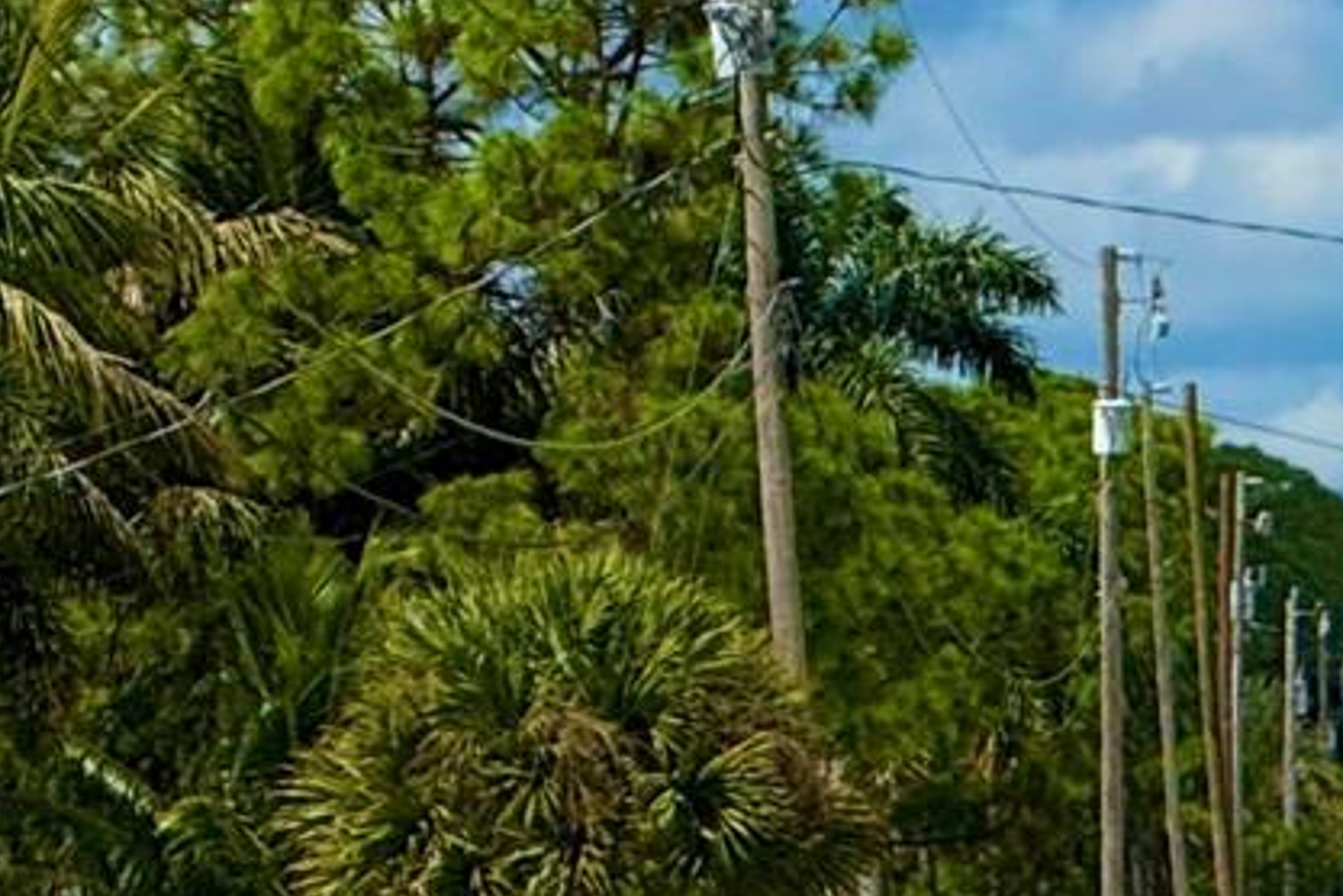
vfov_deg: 2.2
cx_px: 2525
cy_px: -171
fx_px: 22867
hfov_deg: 3.3
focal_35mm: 613
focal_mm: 15.66
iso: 50
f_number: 2.8
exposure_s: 1/3195
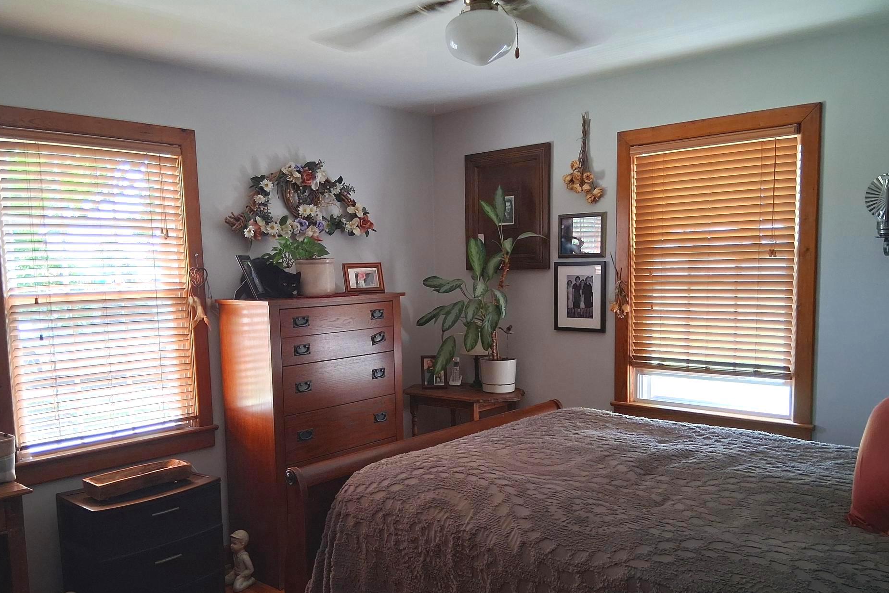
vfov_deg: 43.4
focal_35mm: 30
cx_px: 419
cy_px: 352
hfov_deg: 61.9
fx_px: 741
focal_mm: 3.98
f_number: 1.8
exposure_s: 1/50
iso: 320
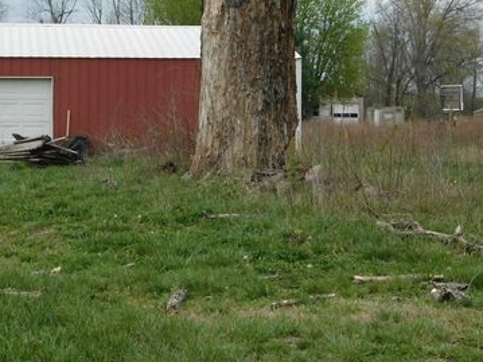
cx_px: 148
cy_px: 161
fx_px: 1283
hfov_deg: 21.2
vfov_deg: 16.0
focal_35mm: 92
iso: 125
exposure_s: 1/400
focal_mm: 11.7
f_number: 4.2
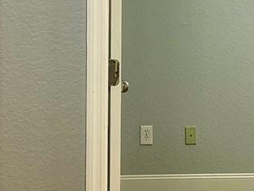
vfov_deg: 11.1
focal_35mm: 133
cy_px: 28
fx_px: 976
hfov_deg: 14.8
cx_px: 193
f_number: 1.5
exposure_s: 1/60
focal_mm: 5.7
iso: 125
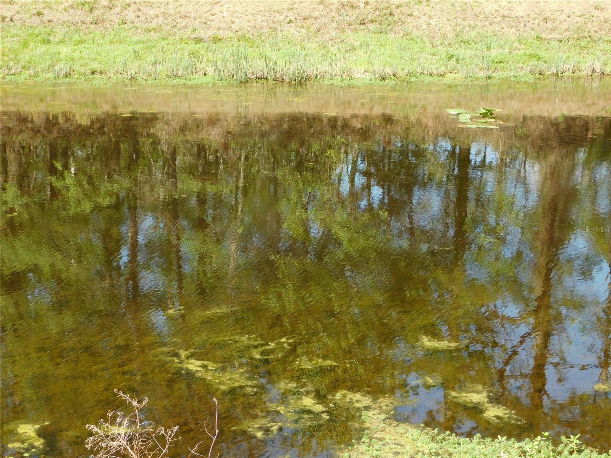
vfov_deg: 22.3
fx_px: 1165
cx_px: 306
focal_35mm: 66
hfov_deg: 29.4
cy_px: 229
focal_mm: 11.7
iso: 125
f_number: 4.2
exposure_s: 1/250
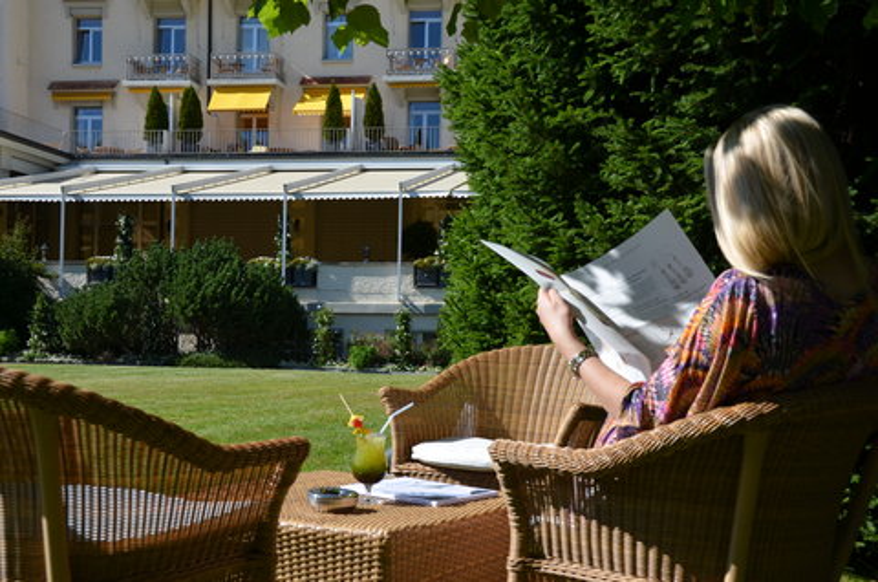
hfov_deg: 41.2
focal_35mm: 48
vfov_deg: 28.0
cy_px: 291
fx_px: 1168
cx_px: 439
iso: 100
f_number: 8
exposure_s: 1/250
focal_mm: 32
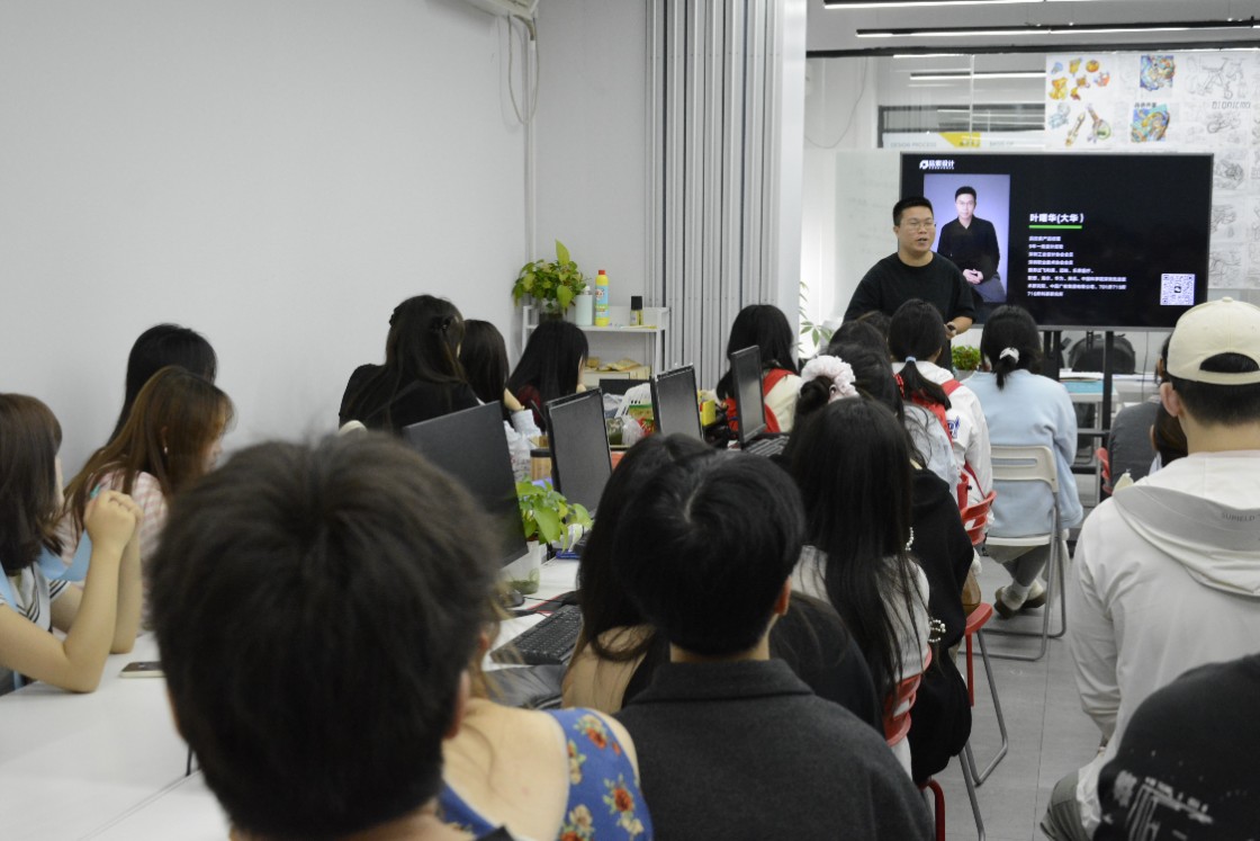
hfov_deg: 38.9
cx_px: 630
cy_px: 420
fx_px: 1785
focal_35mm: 51
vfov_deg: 26.5
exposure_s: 1/125
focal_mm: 34
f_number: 5.6
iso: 3200
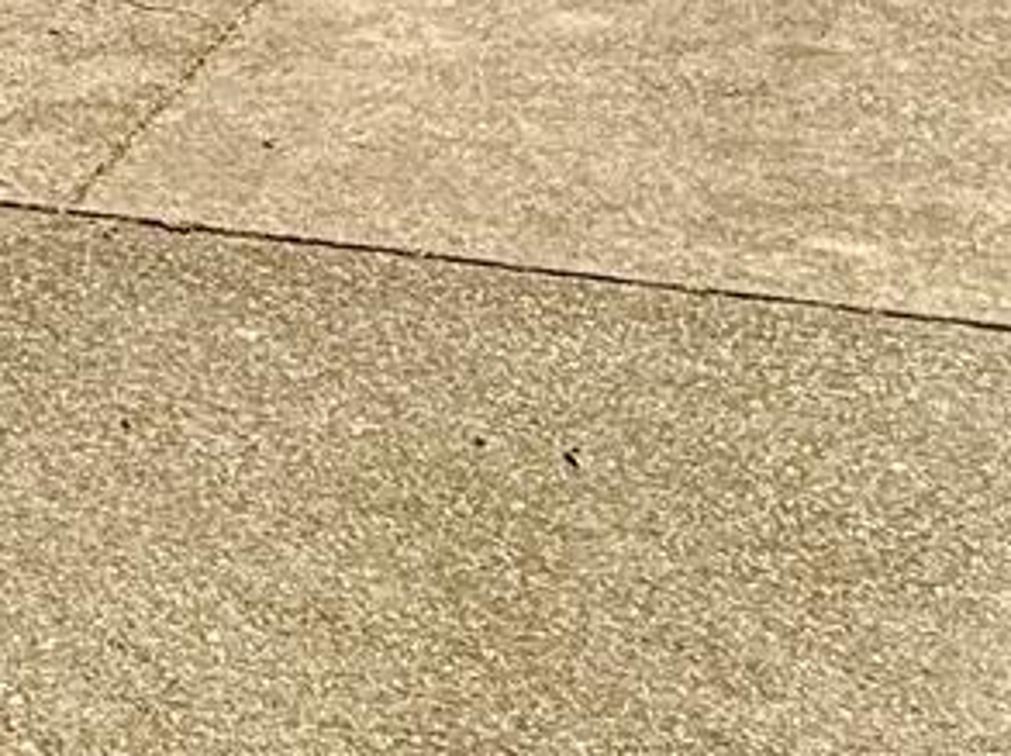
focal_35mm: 98
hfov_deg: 19.4
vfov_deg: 13.6
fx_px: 2859
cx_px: -35
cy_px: -559
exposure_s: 1/2320
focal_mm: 2.22
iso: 50
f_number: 2.2
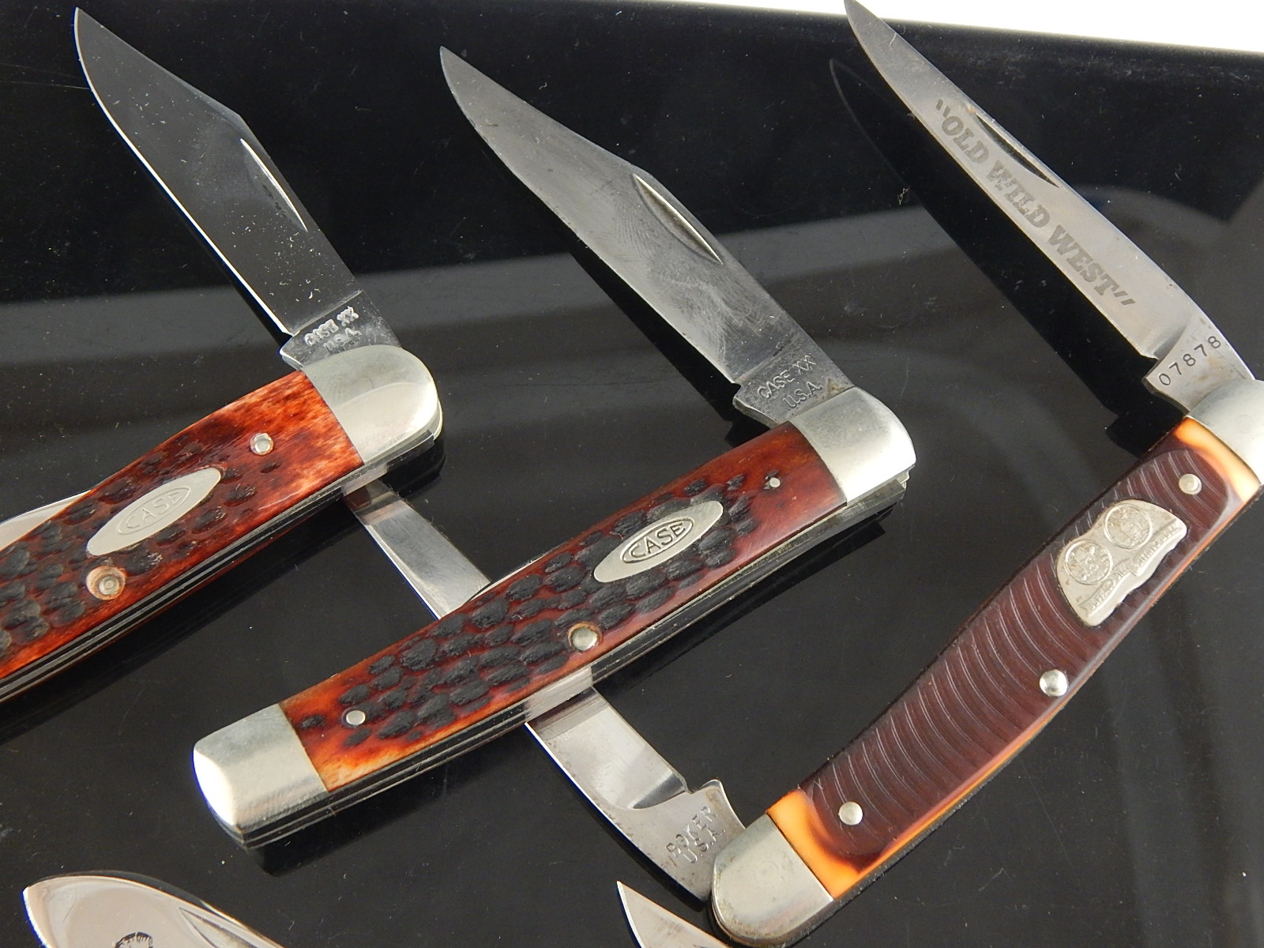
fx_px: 1972
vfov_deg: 27.0
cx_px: 632
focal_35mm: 54
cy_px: 474
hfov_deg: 35.5
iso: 400
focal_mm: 9.7
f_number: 3.8
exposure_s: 1/20
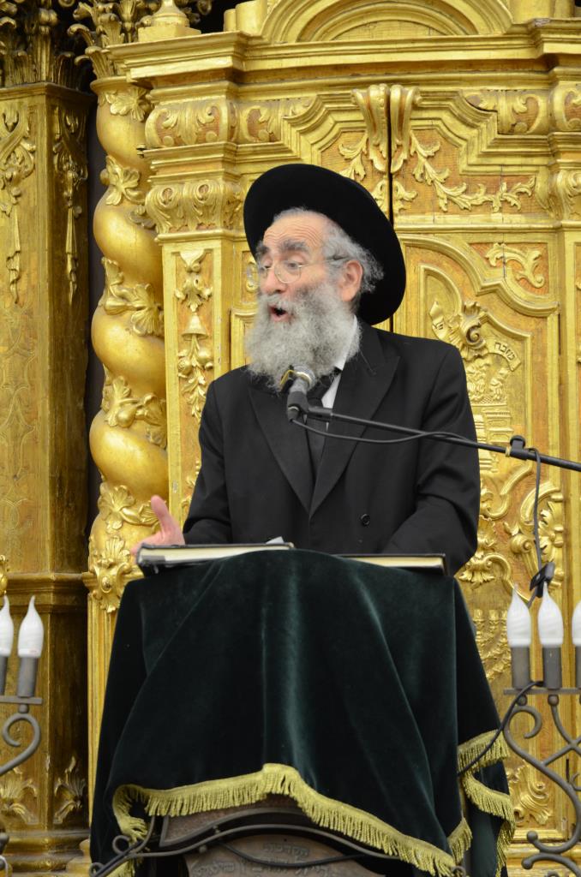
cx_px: 290
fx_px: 3101
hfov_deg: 10.7
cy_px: 438
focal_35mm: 128
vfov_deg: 16.1
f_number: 5.6
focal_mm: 85
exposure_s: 1/100
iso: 1250
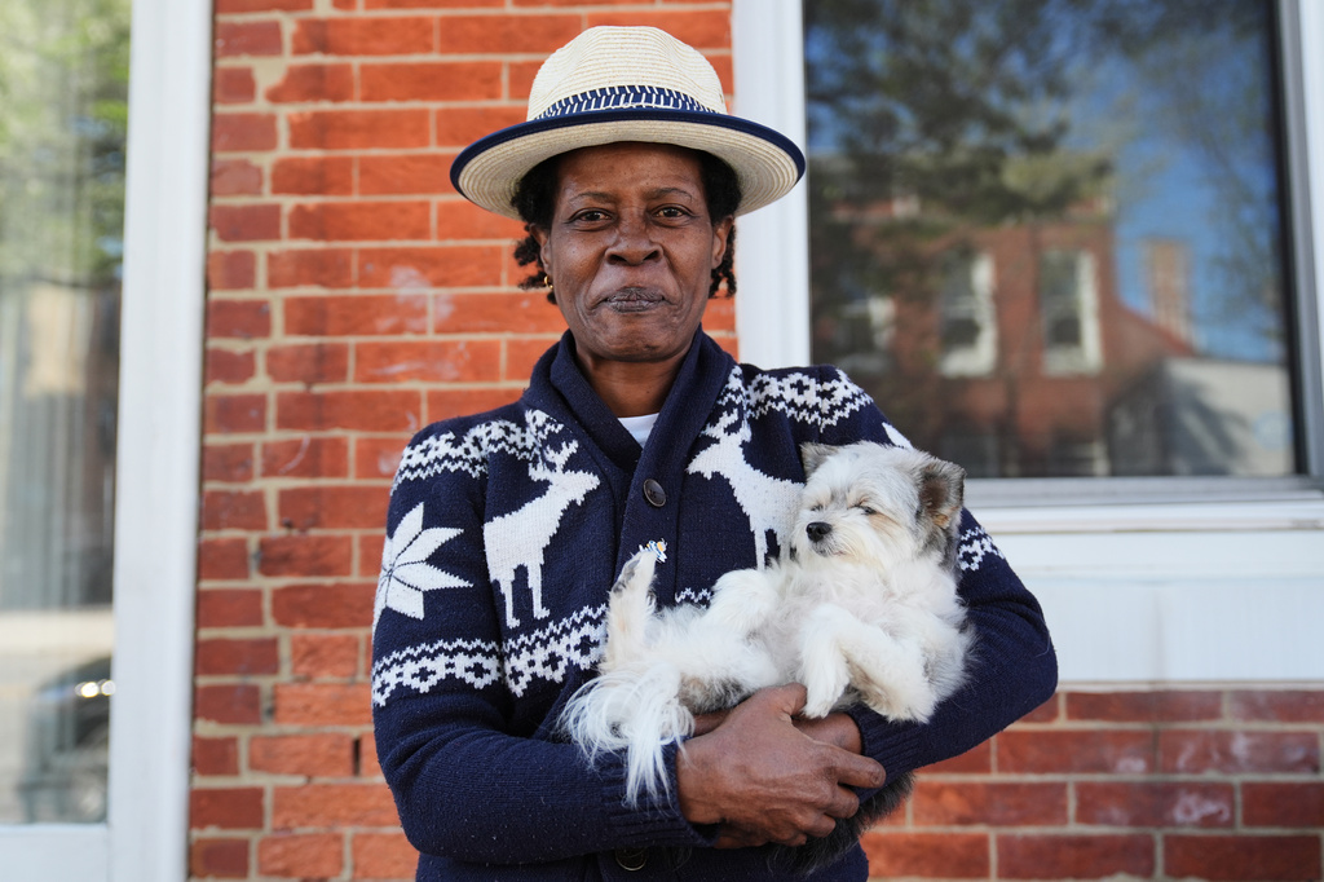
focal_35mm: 34
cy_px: 441
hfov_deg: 55.8
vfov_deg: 38.9
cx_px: 662
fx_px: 1250
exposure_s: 1/1000
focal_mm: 34
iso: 500
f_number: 2.8
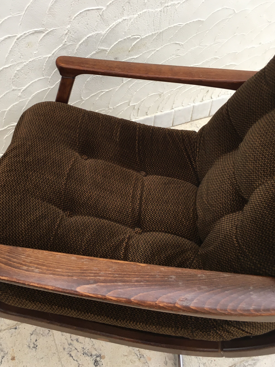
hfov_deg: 39.6
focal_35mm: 36
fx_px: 381
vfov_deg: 51.2
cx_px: 117
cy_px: 159
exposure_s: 1/33
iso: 40
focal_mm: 4.15
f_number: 2.2
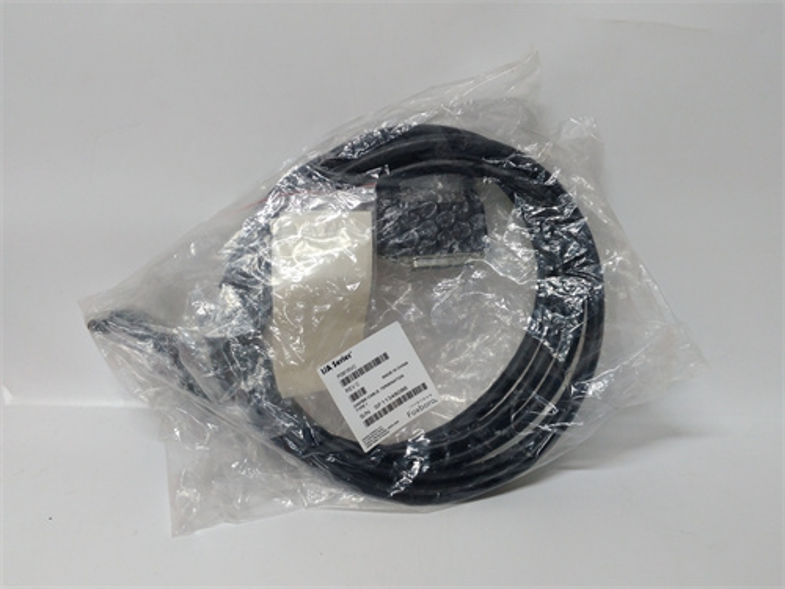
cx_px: 392
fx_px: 612
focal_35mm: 27
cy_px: 294
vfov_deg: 51.4
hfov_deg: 65.3
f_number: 2
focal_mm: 3.79
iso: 182
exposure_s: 1/33
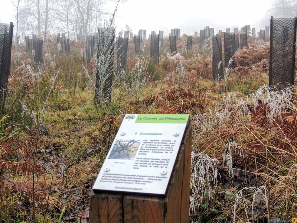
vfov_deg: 26.6
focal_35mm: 55
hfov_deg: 34.9
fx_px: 472
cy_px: 112
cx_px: 148
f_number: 3.7
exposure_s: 1/60
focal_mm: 9.8
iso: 180
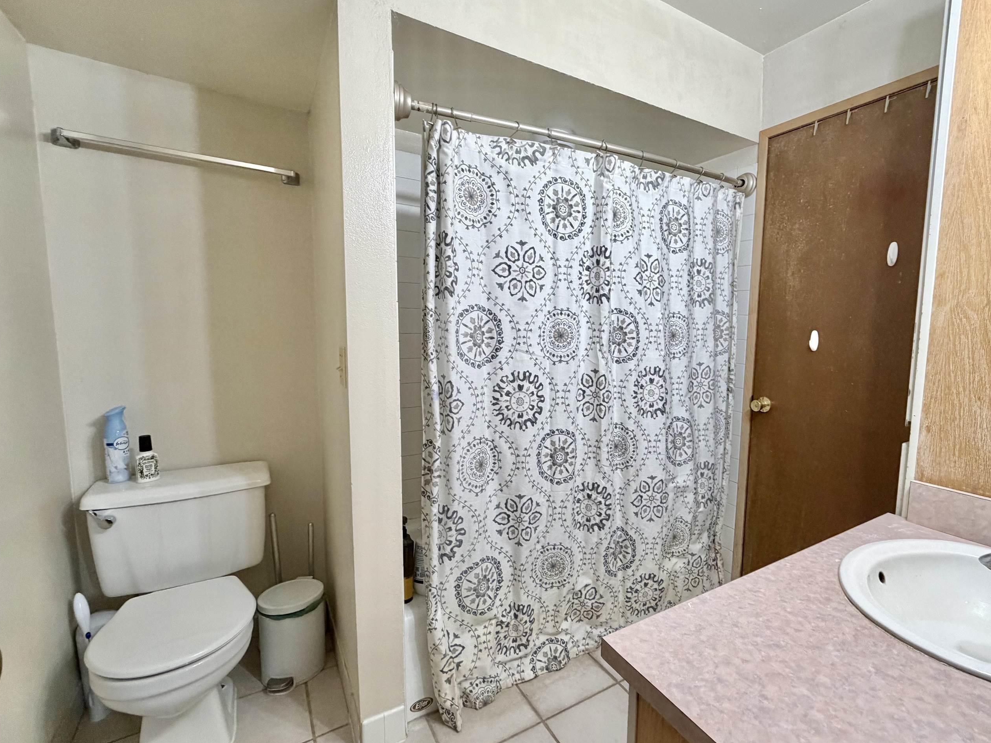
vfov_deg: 74.7
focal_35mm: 17
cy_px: 376
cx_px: 571
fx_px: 487
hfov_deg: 90.4
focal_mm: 2.22
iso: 320
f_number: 2.2
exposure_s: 1/120
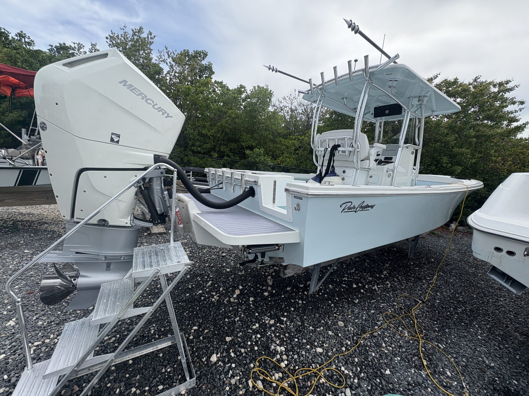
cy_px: 198
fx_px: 214
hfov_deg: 102.1
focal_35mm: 14
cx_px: 264
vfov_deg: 85.7
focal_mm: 2.22
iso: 50
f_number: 2.2
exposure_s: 1/1449
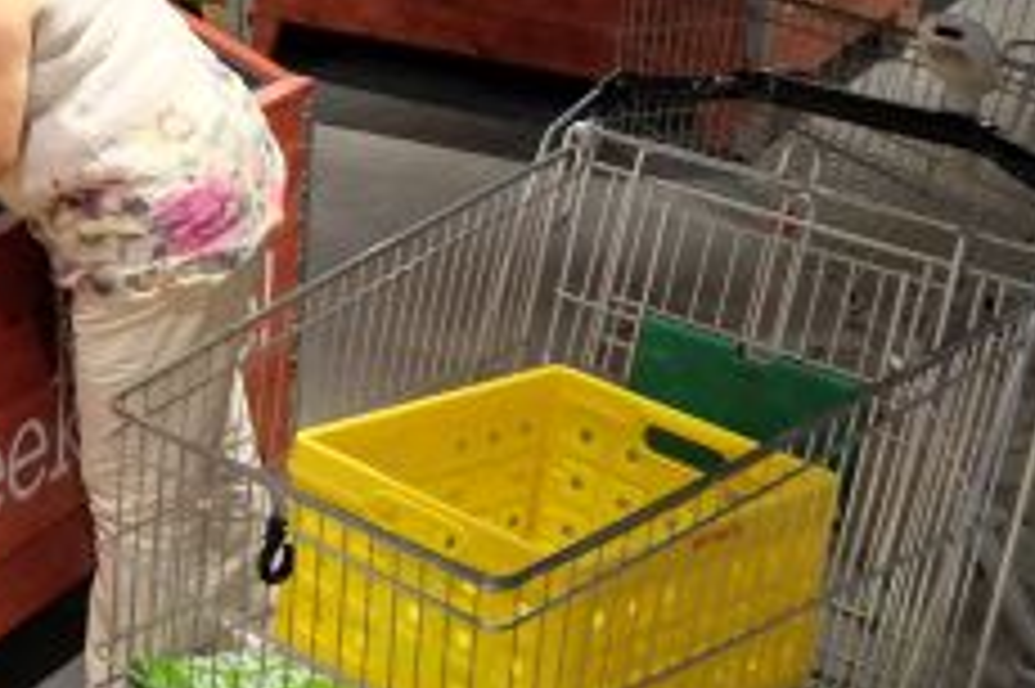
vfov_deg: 17.7
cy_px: -97
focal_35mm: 74
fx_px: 2126
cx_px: -405
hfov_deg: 23.3
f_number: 4
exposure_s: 1/80
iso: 1600
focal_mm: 11.5
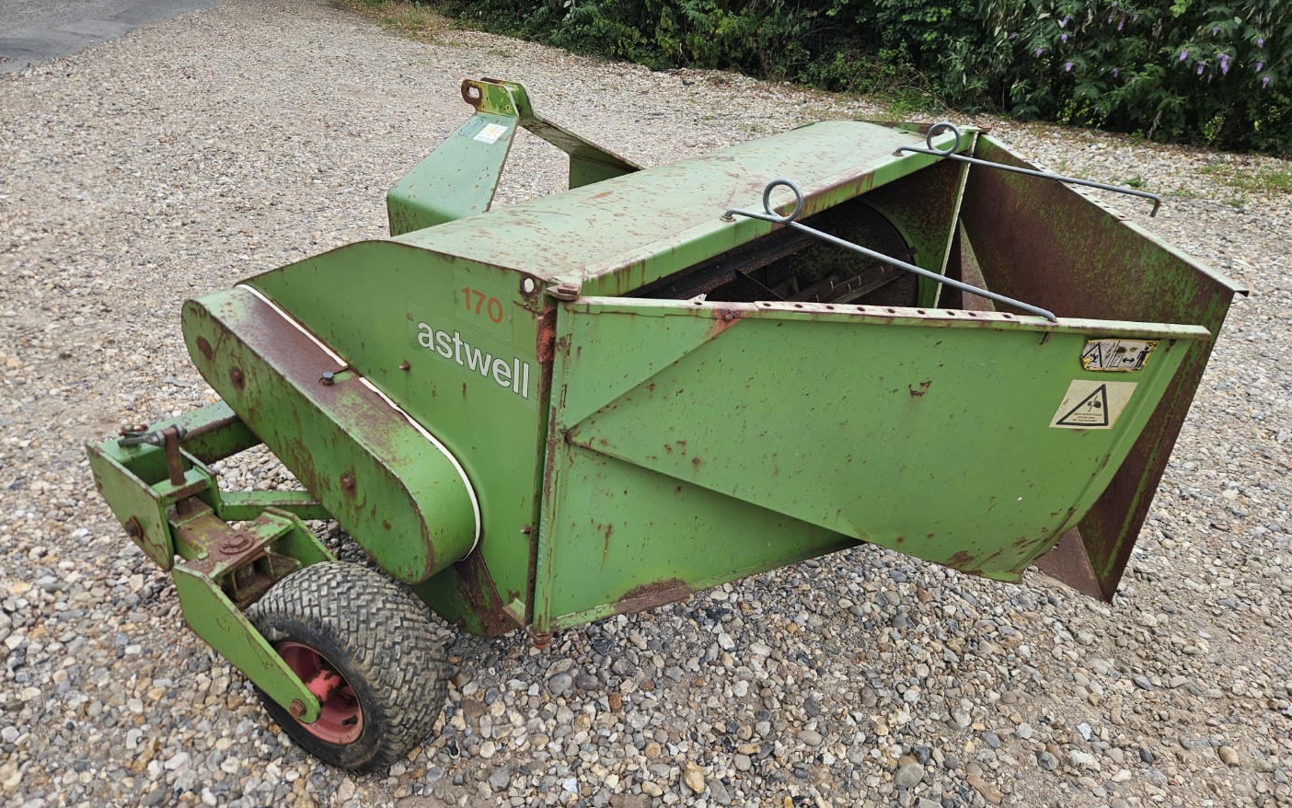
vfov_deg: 49.2
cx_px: 644
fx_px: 880
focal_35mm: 25
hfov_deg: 72.5
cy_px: 372
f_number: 1.8
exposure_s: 1/458
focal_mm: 5.4
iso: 25
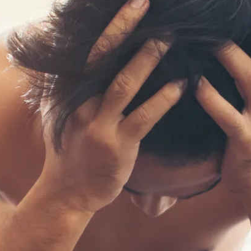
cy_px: 99
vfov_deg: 11.7
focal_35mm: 149
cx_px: 31
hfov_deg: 11.7
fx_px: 1222
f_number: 1.8
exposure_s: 1/160
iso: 400
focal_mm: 28
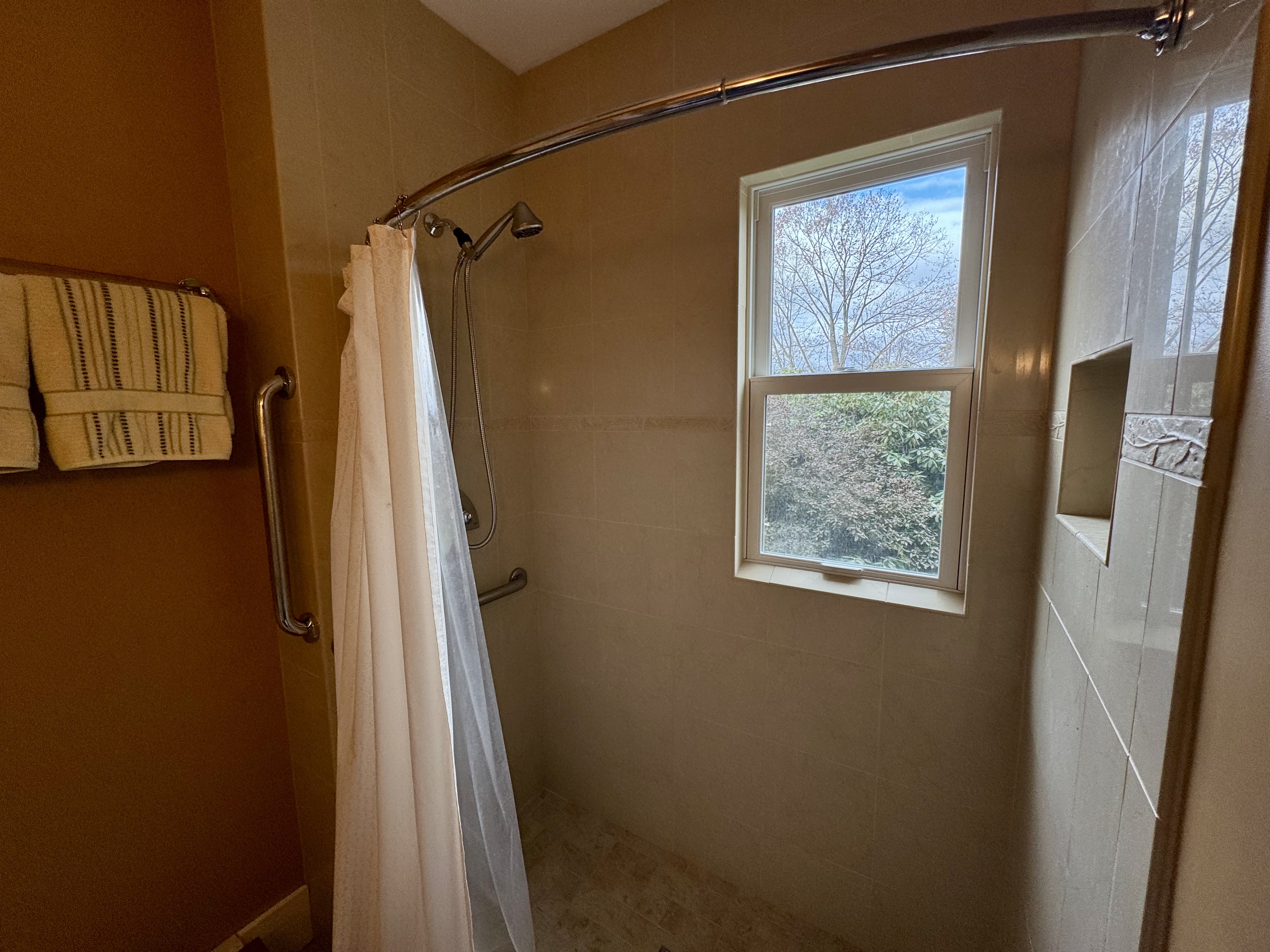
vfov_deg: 85.7
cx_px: 635
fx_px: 514
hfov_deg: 102.1
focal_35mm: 14
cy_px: 476
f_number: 2.2
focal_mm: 2.22
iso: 50
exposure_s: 1/120
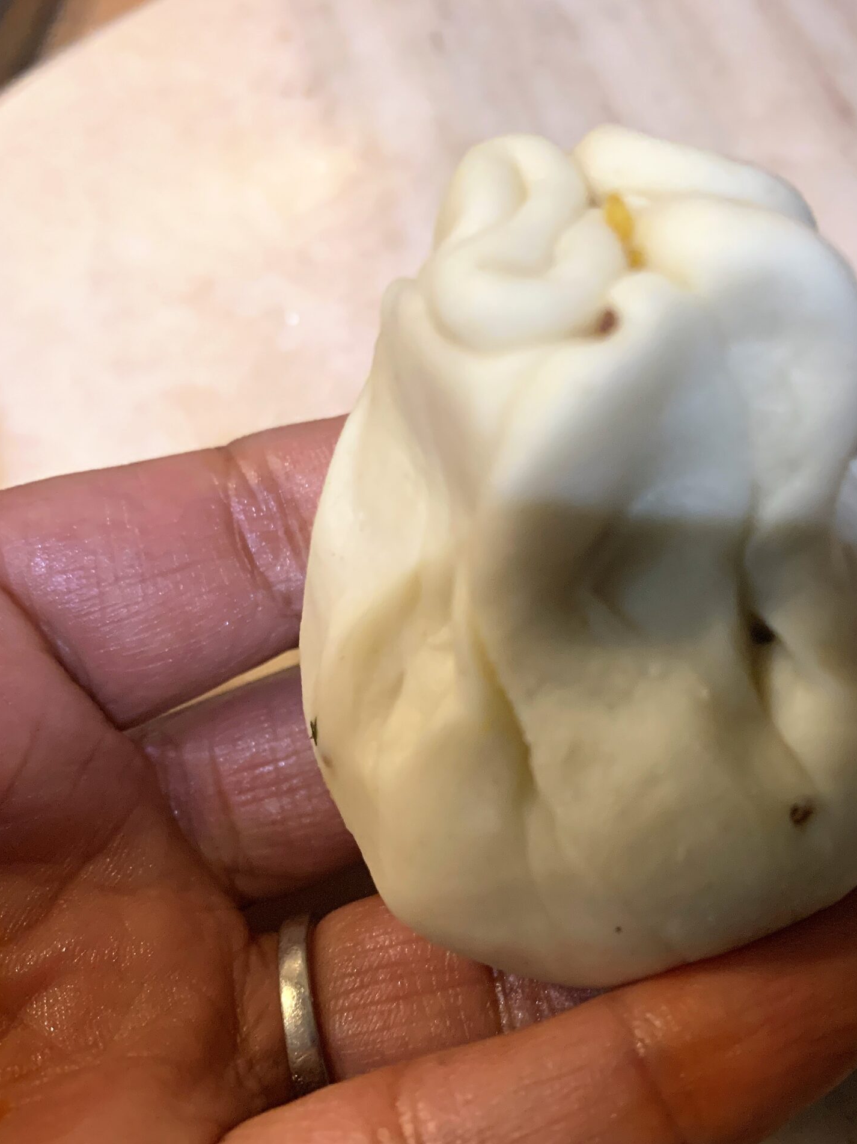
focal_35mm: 35
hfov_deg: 40.3
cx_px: 555
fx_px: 1156
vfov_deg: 52.6
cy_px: 577
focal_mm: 4.25
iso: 320
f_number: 1.8
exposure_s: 1/50
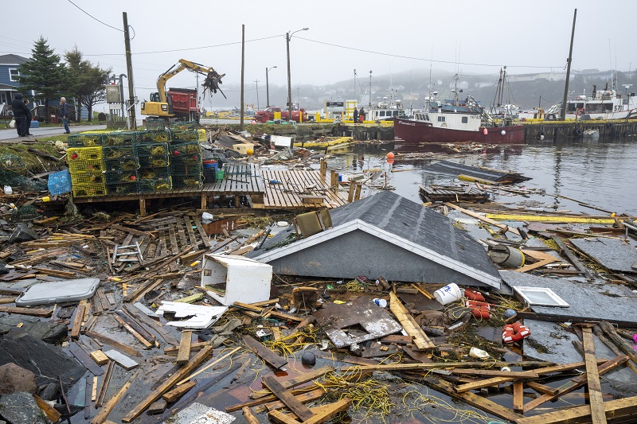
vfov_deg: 43.6
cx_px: 318
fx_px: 531
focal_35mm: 30
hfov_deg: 61.9
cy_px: 212
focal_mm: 30
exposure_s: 1/250
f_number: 8
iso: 800
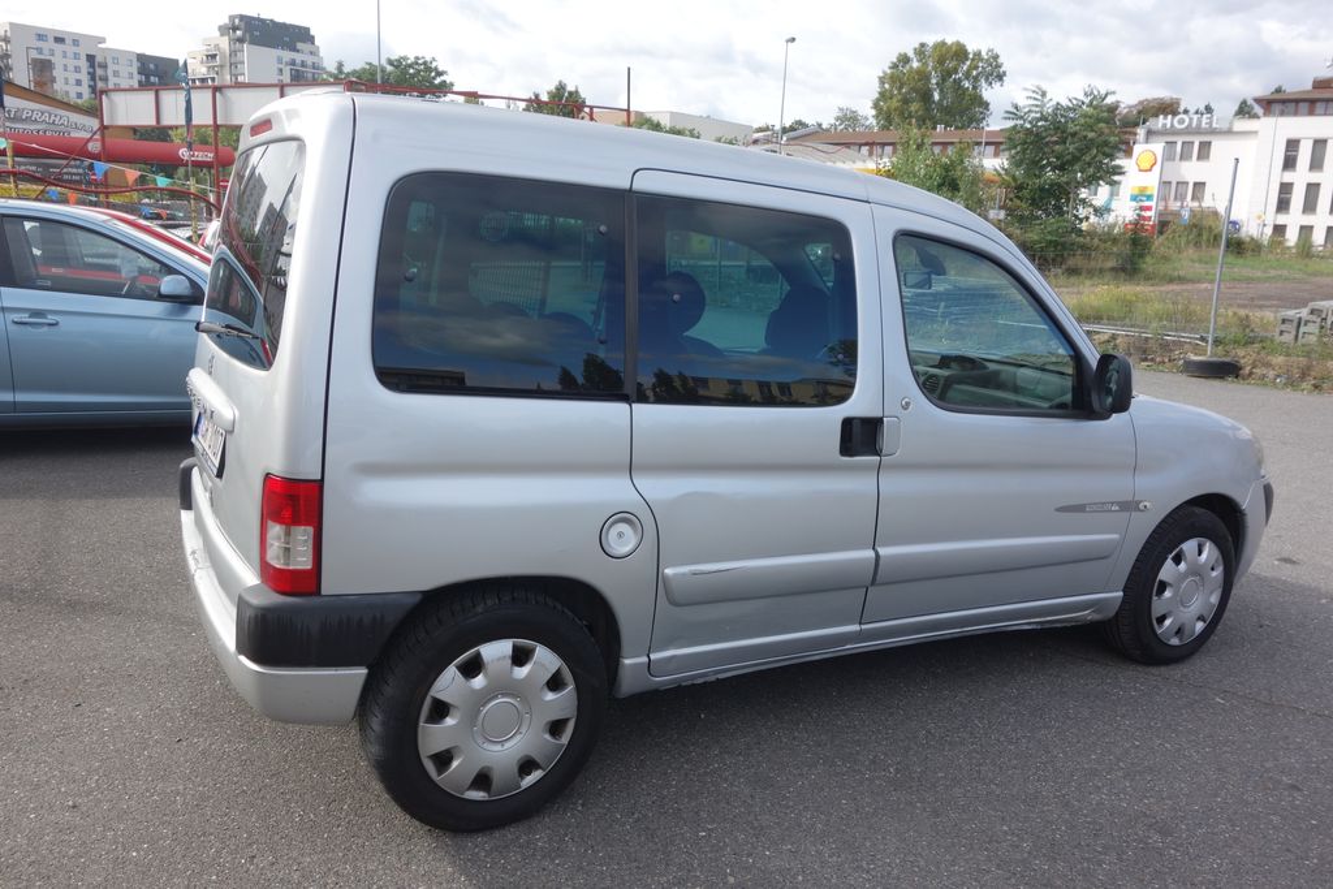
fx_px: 1037
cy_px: 444
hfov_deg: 65.5
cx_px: 666
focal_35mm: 28
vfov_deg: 46.4
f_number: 5.6
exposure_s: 1/160
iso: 125
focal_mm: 10.4
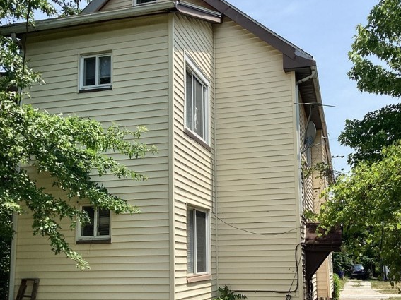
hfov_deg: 44.8
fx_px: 486
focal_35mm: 42
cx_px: 203
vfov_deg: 34.1
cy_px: 193
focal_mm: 3.3
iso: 25
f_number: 2.4
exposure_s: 1/1148
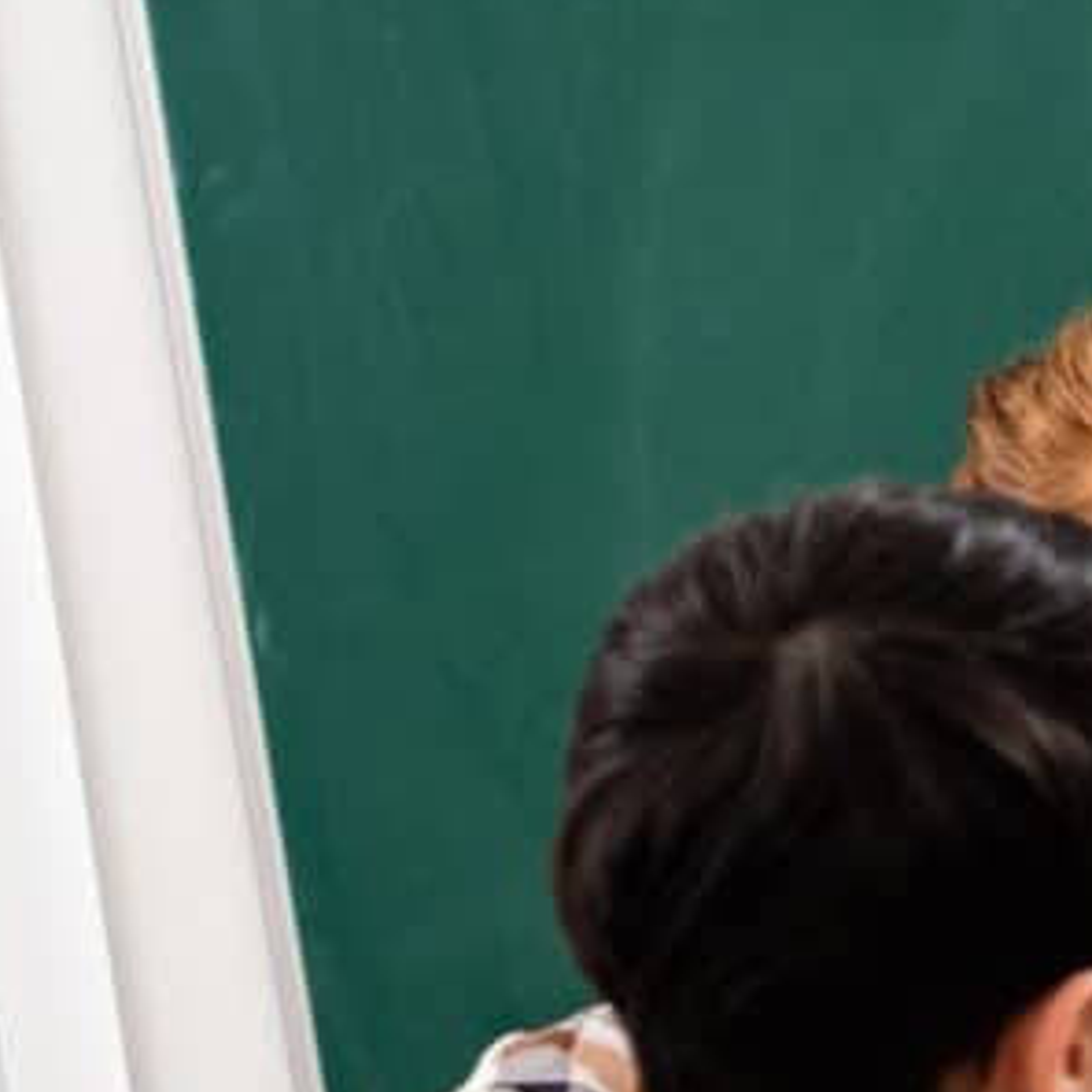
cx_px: 1616
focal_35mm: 206
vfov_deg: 8.4
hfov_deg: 8.3
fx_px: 7352
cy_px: 1153
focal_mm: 70
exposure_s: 1/200
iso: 160
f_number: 3.5
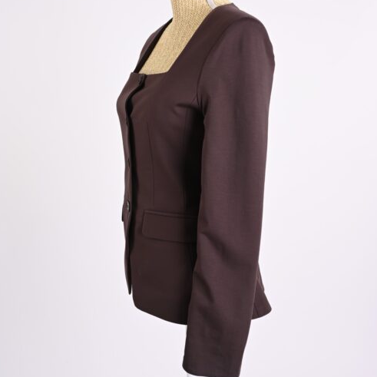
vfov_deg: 41.9
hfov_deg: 42.2
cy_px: 142
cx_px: 187
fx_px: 489
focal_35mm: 40
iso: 125
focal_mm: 30.5
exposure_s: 1/125
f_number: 10
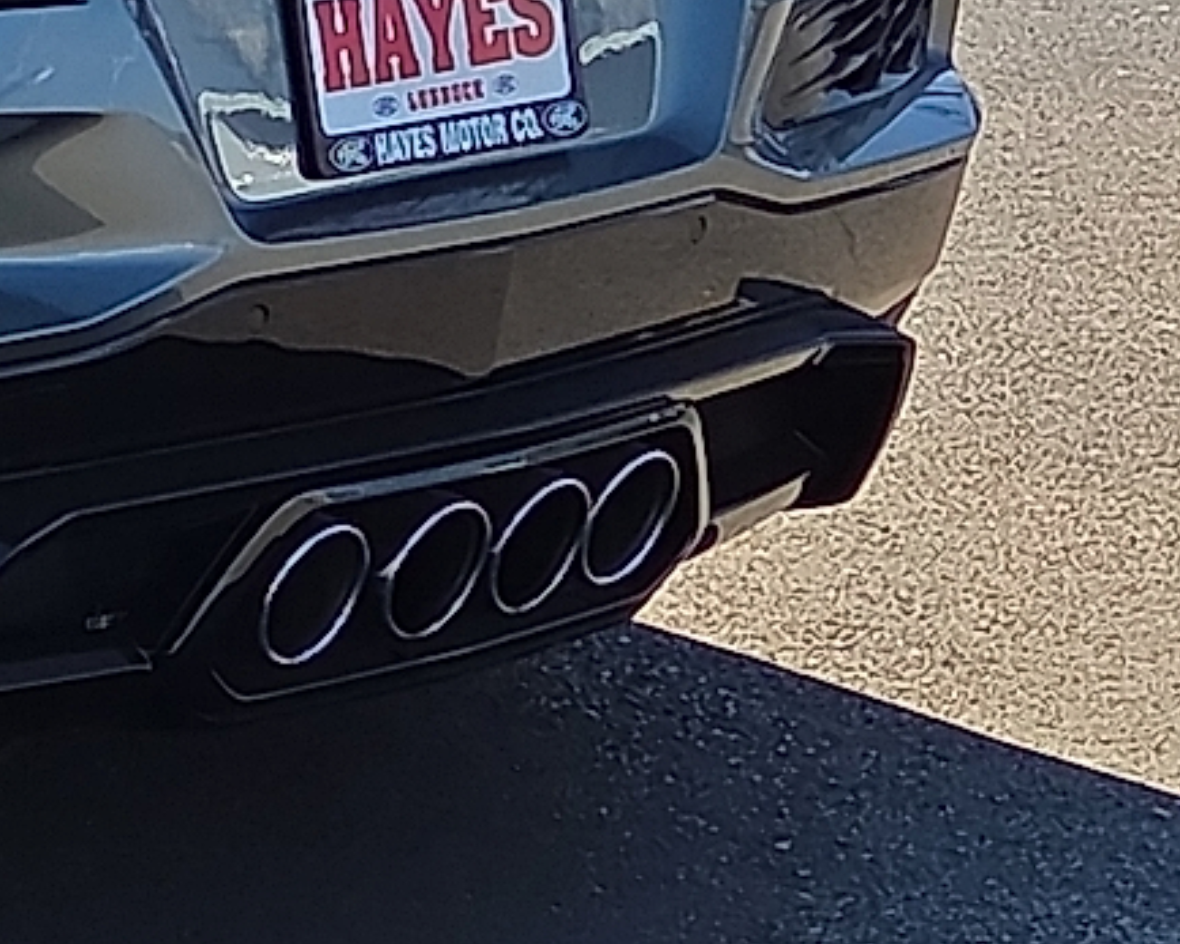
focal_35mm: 169
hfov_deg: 10.7
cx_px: -992
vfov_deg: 9.1
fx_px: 5901
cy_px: -63
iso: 25
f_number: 1.8
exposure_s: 1/2000
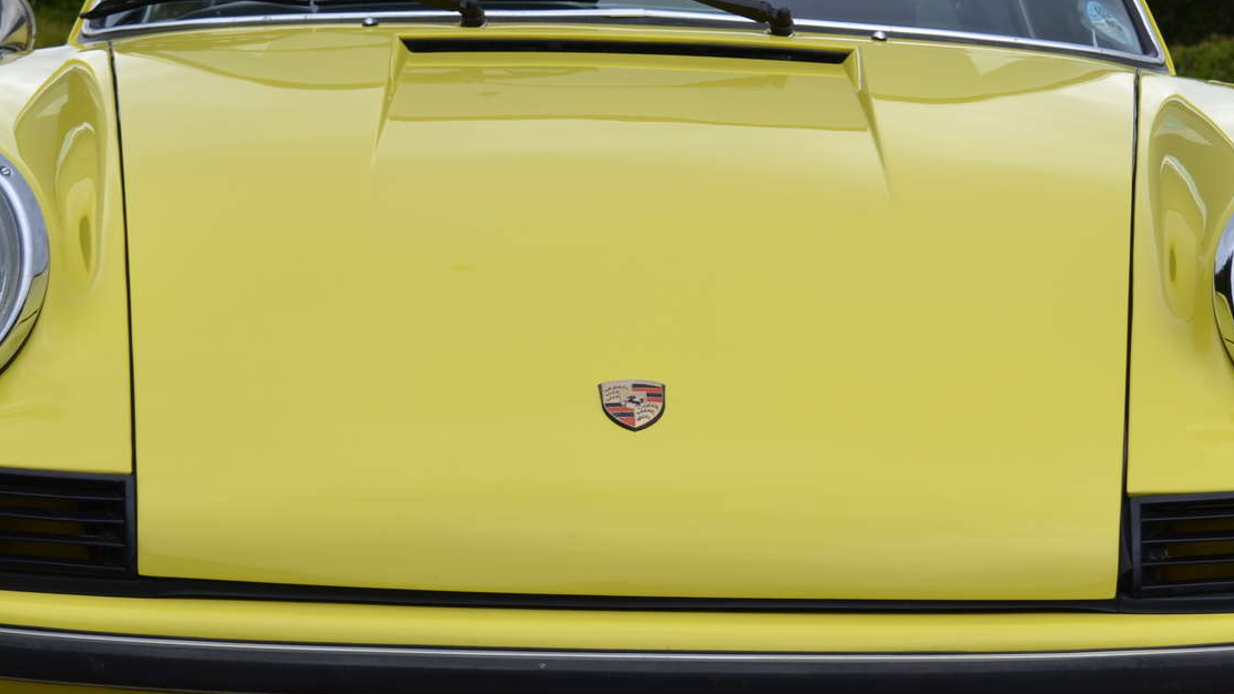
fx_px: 3141
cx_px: 681
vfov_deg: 12.6
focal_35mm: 96
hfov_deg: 22.2
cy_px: 381
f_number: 5.6
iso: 100
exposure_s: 1/125
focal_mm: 34
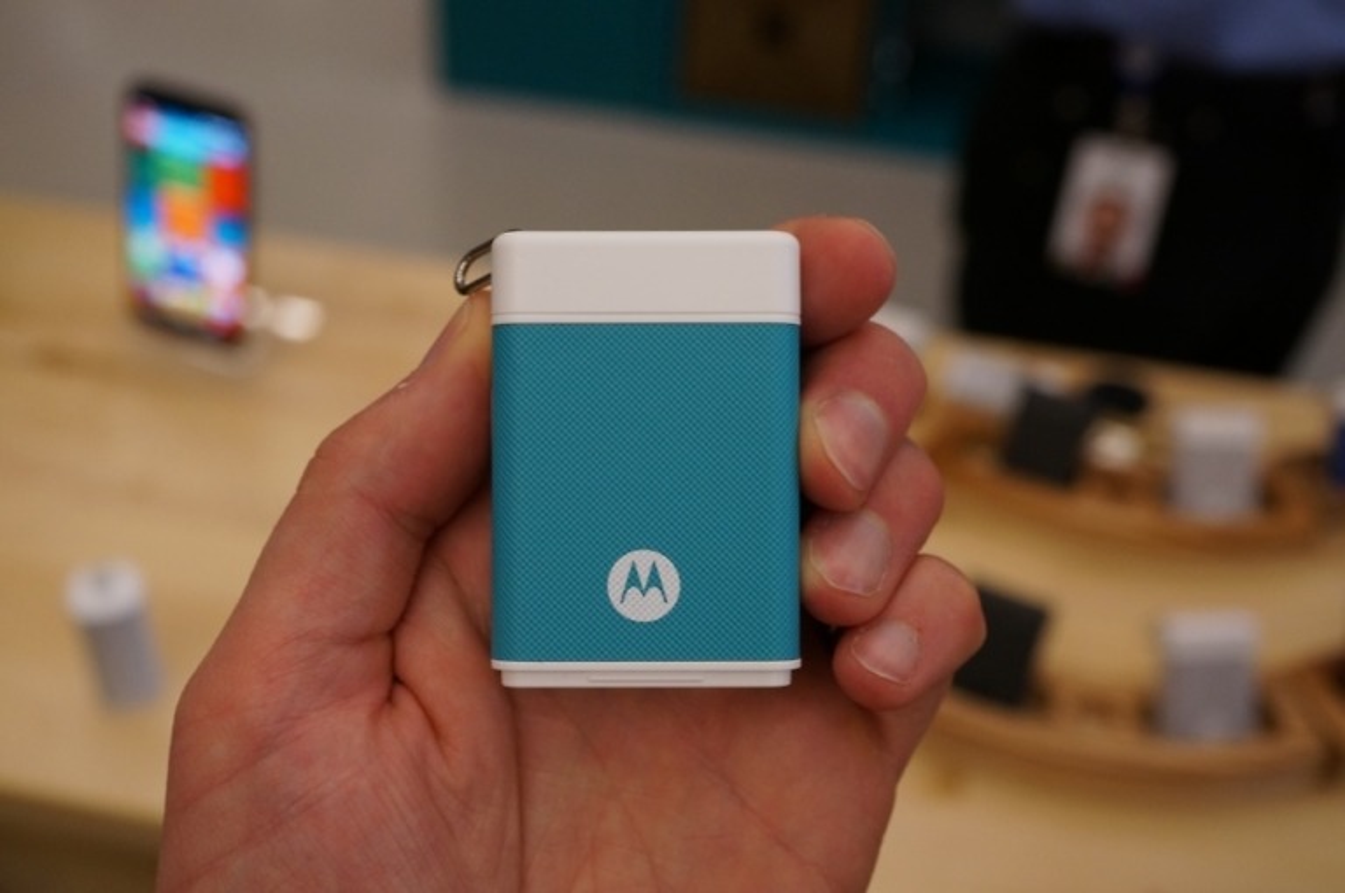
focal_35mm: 45
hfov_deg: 43.7
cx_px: 672
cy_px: 446
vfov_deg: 29.8
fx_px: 1679
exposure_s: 1/60
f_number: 5
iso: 1000
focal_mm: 30
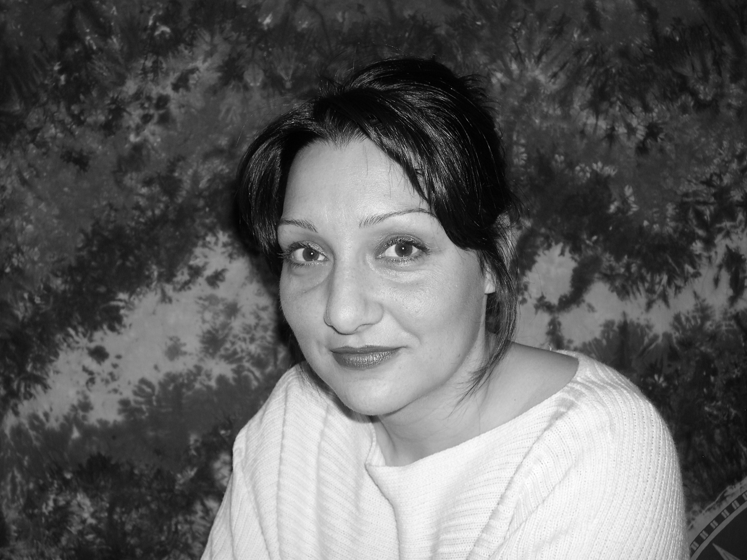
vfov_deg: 37.7
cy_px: 280
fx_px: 820
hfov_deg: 49.0
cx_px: 374
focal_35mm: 38
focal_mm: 8
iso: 100
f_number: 2.8
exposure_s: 1/60
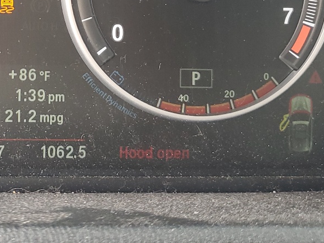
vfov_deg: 20.0
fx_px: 664
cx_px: 21
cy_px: -6
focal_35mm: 71
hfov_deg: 26.3
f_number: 1.5
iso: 65
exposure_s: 1/120
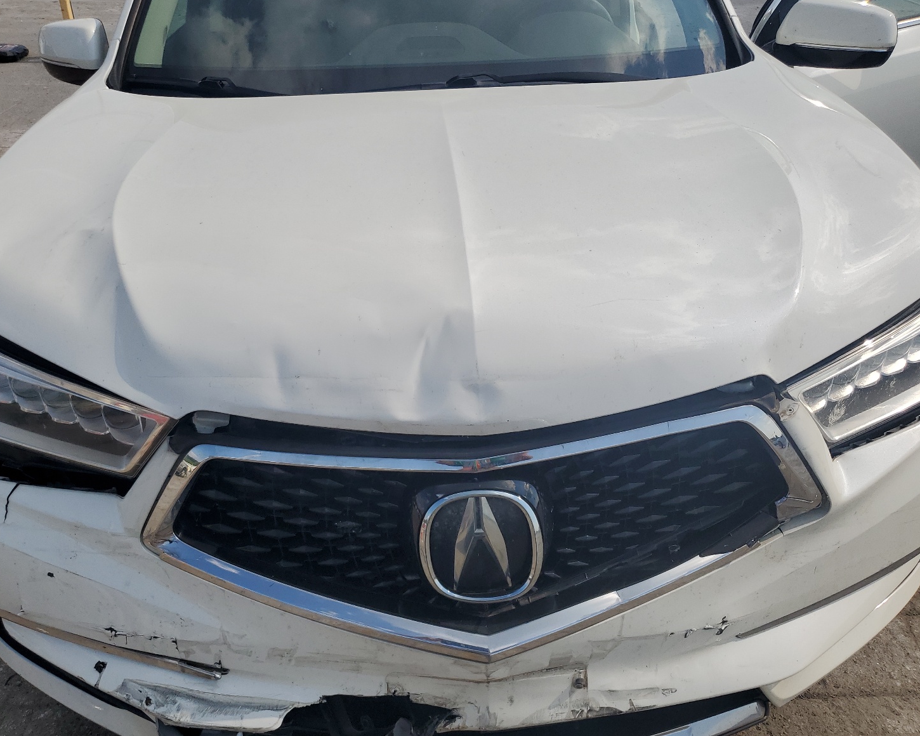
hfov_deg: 62.2
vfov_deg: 51.5
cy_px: 376
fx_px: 762
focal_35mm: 28
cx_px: 438
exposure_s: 1/5000
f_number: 1.5
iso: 50
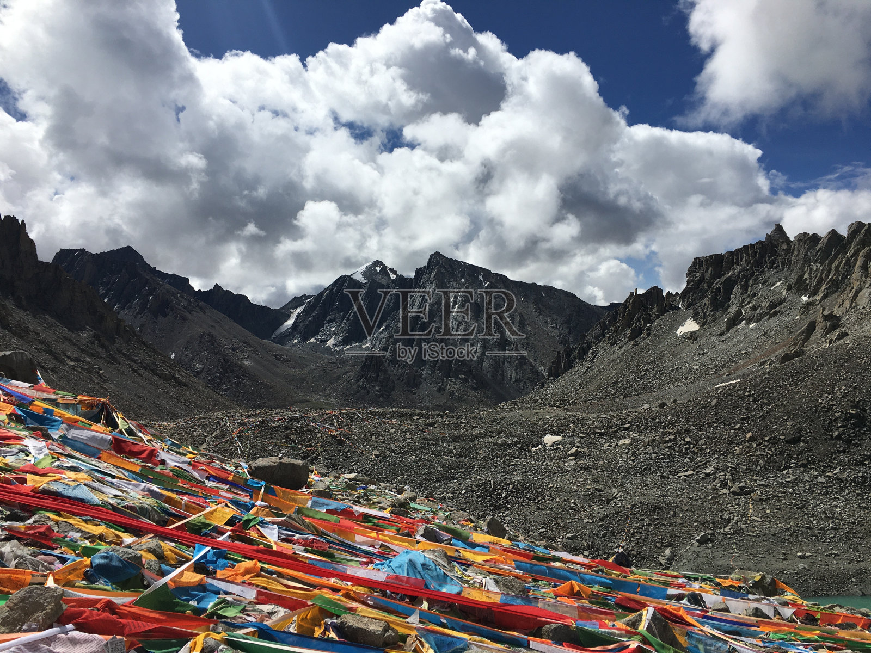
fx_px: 730
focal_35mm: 29
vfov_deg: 48.2
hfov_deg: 61.7
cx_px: 436
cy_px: 326
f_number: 2.2
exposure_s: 1/4049
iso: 25
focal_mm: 4.15
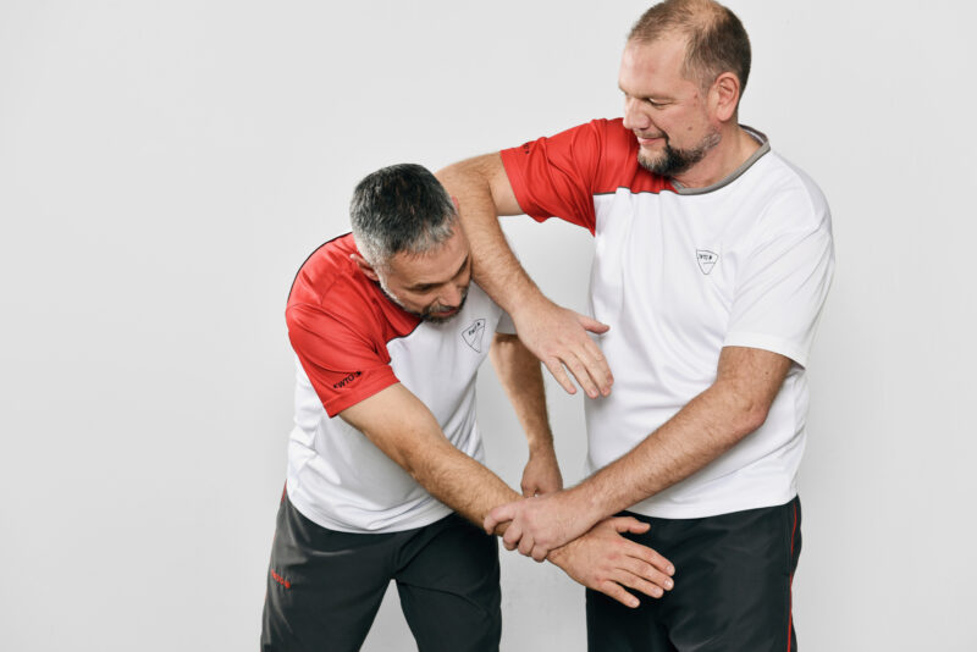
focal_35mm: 60
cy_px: 326
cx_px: 488
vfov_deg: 22.6
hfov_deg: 33.4
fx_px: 1629
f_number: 6.3
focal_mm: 60
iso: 200
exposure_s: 1/125
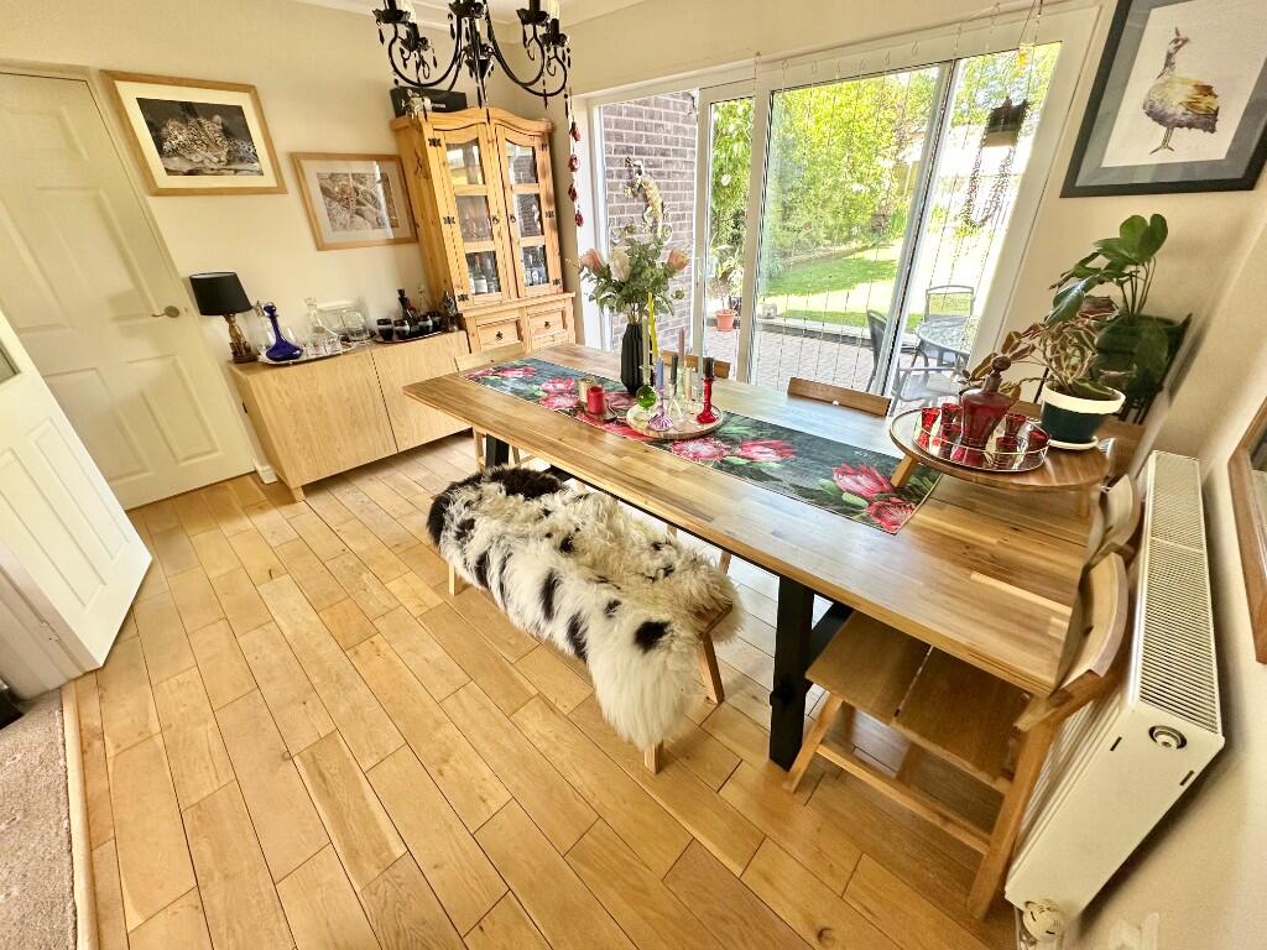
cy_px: 475
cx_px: 634
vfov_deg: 85.7
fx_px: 512
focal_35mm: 14
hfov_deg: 102.1
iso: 125
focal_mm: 2.22
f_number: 2.2
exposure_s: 1/99
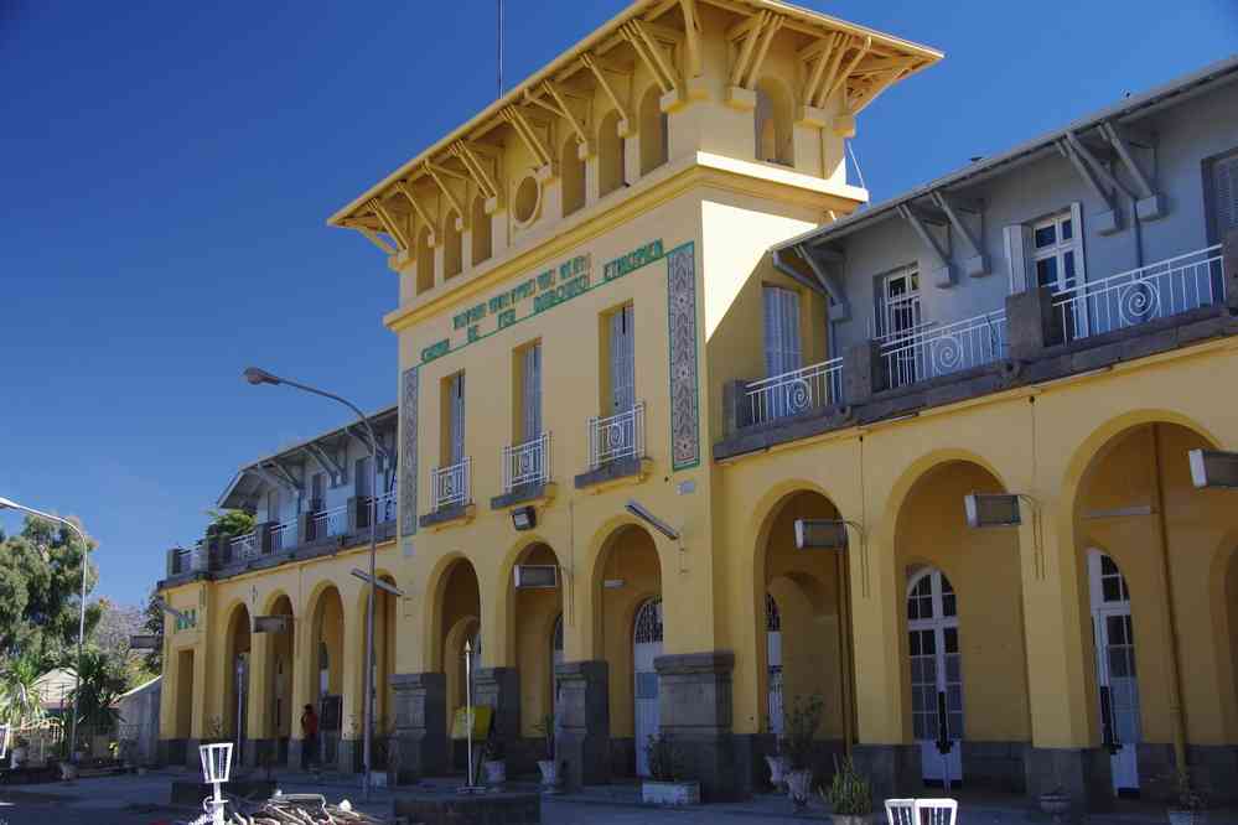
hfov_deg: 45.4
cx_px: 619
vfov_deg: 31.2
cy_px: 412
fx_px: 1479
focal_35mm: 43
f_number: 8
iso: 200
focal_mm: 29.4
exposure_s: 1/60
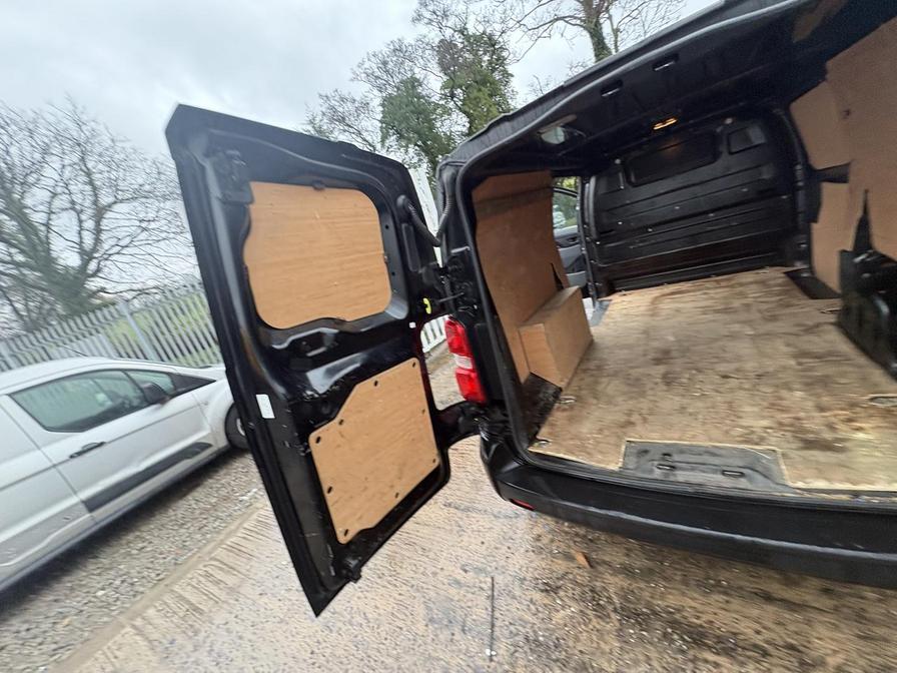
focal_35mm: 14
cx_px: 448
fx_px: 363
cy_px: 336
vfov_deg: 85.7
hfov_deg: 102.1
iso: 250
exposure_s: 1/67
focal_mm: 2.22
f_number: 2.2
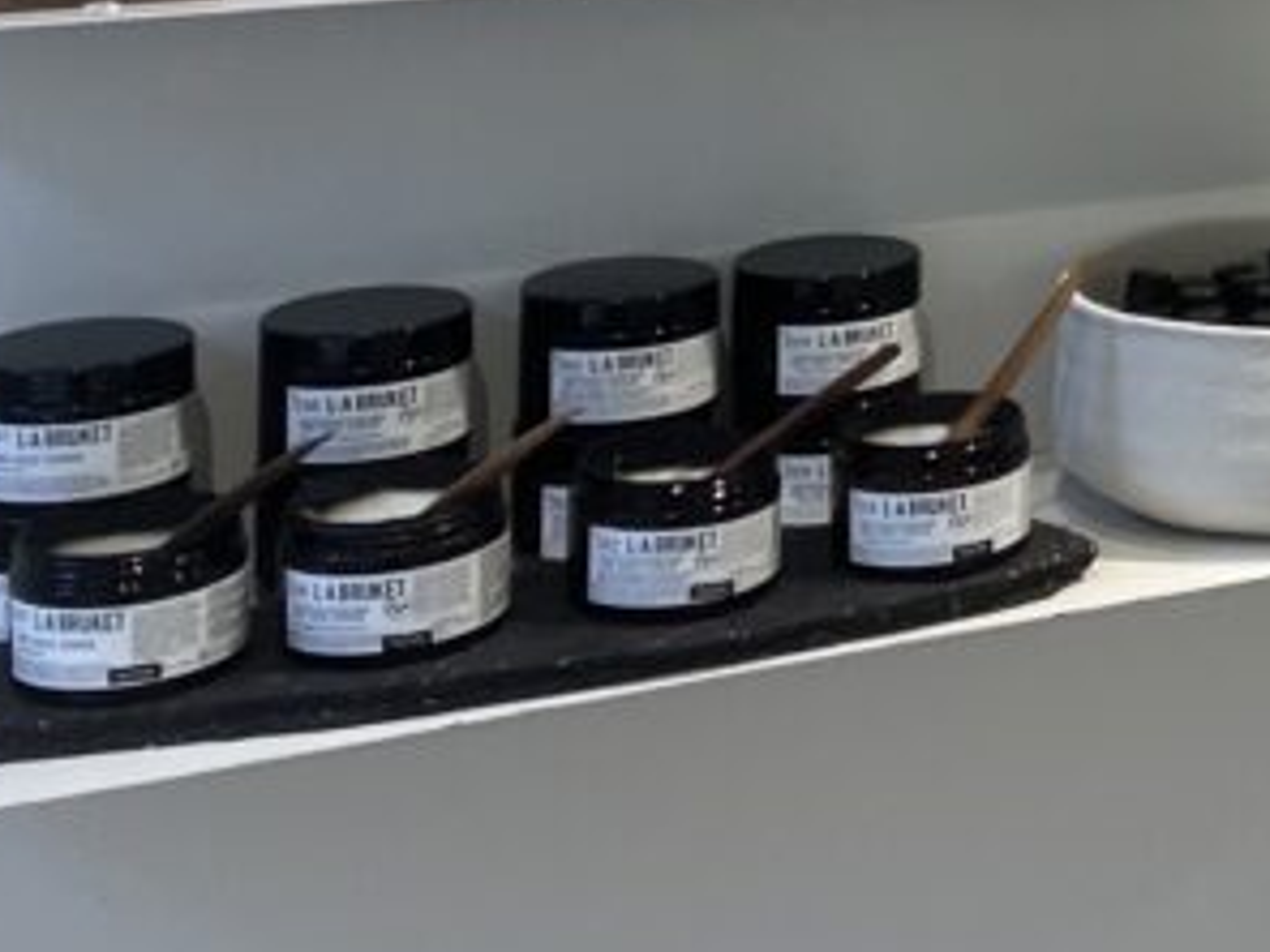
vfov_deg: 14.3
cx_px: 2132
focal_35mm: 97
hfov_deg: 17.3
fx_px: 3559
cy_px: -442
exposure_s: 1/100
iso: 64
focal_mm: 3.99
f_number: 1.8
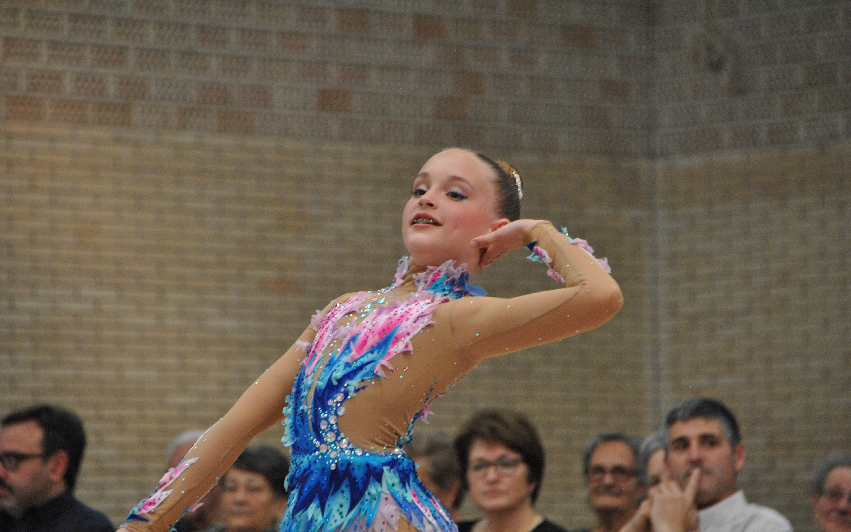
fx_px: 7120
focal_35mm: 307
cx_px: 426
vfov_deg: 4.3
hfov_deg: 6.8
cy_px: 265
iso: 800
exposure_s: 1/125
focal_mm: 200
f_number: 6.3
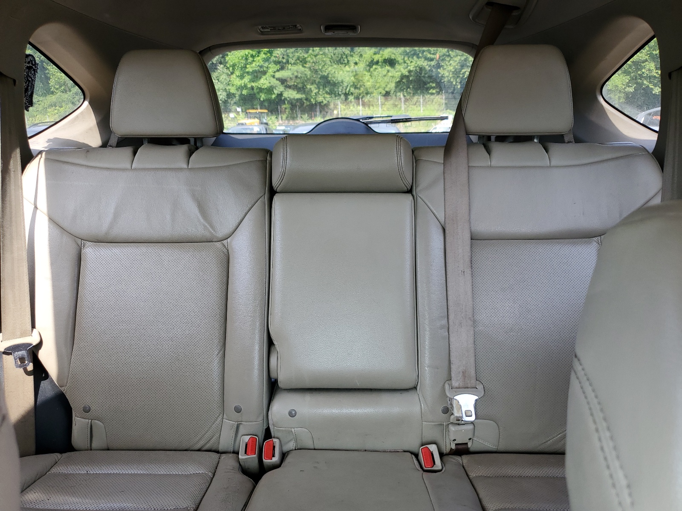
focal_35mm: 26
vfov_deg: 53.1
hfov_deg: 67.3
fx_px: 512
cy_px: 256
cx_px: 341
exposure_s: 1/123
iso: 50
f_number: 1.5
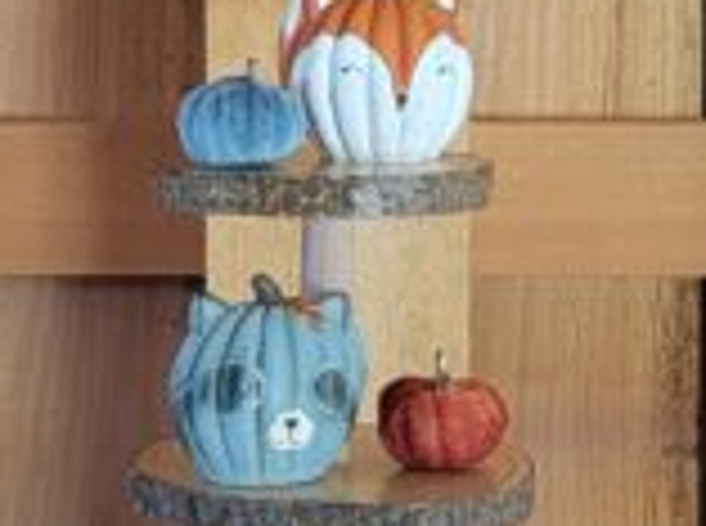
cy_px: 157
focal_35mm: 157
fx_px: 3195
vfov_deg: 9.4
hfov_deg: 12.6
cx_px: 337
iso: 200
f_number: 1.8
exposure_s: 1/50
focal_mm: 6.7
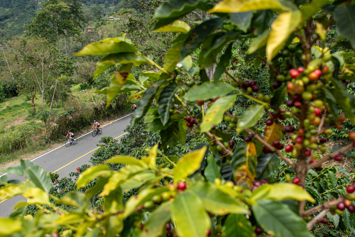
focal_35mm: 39
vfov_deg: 34.2
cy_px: 118
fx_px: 385
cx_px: 178
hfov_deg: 49.6
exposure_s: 1/1600
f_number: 5.6
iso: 400
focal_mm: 26
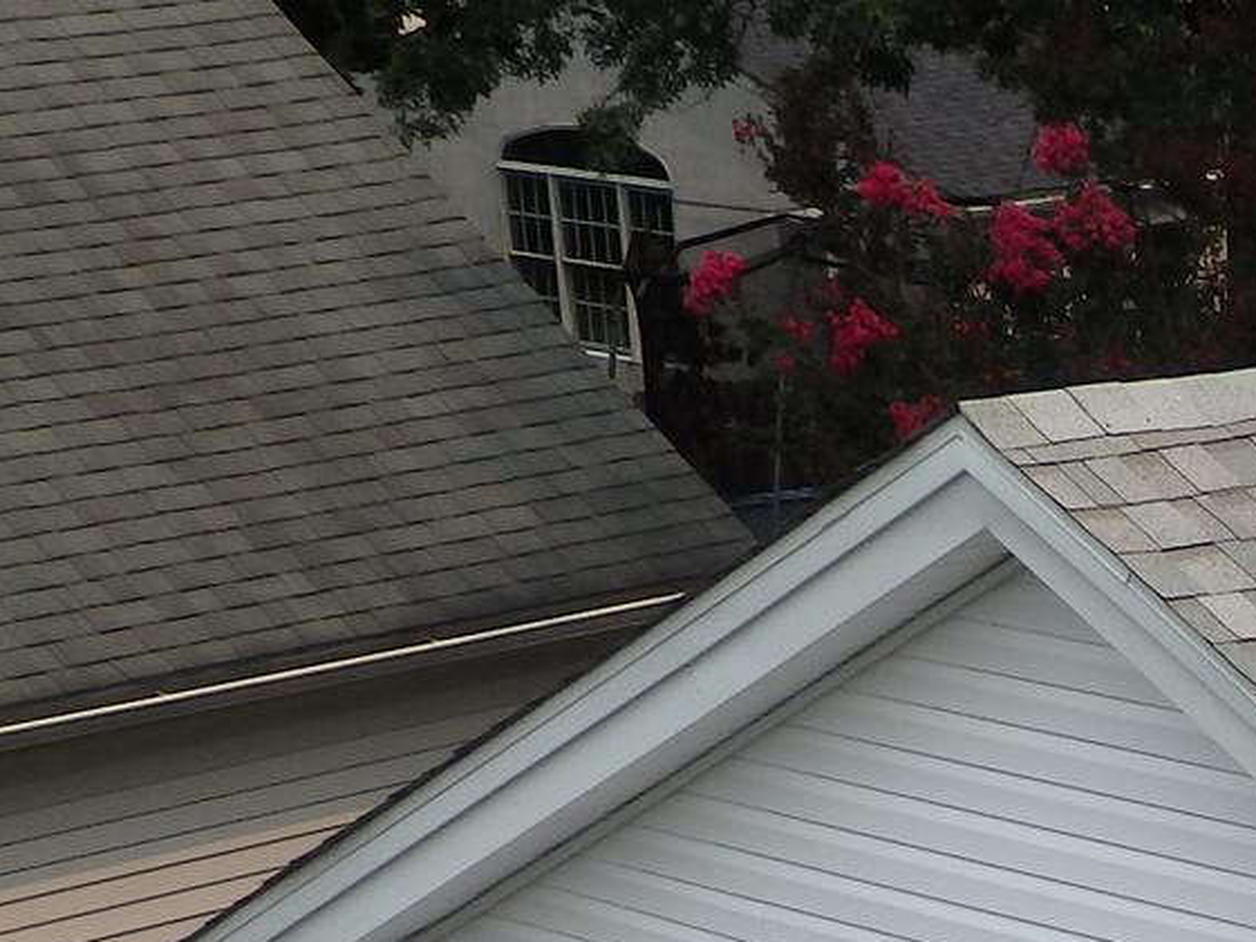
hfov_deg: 12.7
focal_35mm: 146
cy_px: 1289
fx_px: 5299
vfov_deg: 9.9
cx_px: 1986
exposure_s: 1/200
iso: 125
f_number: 10.4
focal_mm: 7.3
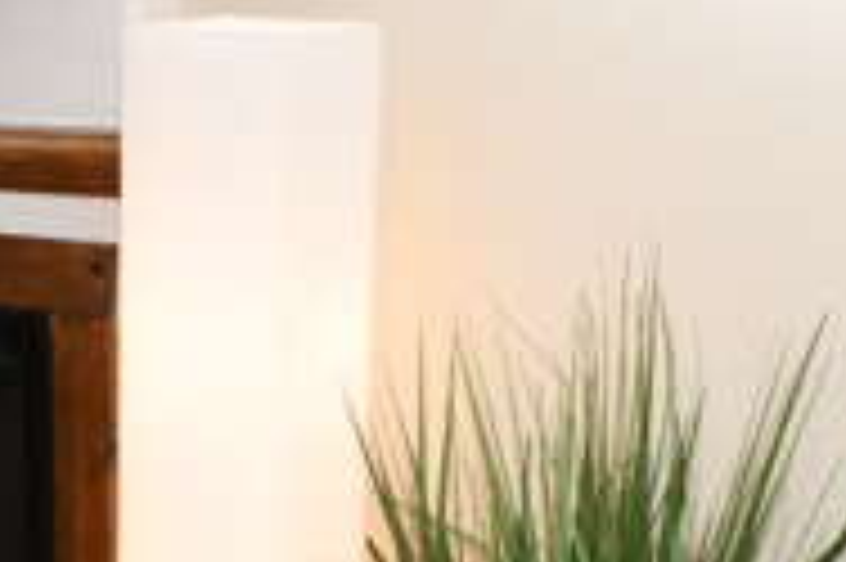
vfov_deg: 13.9
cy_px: 423
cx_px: -18
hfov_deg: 20.1
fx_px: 2301
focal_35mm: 98
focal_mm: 24
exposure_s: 1/60
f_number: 4
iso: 100
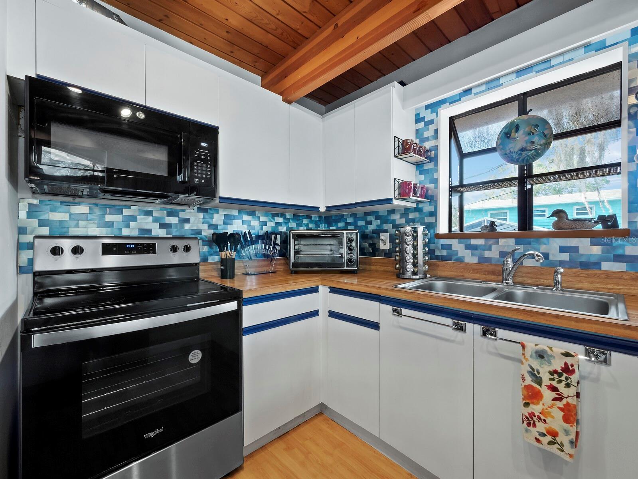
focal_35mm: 14
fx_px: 258
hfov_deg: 102.1
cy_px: 240
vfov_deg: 85.7
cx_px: 319
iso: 400
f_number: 11
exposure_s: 1/1.25
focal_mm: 7
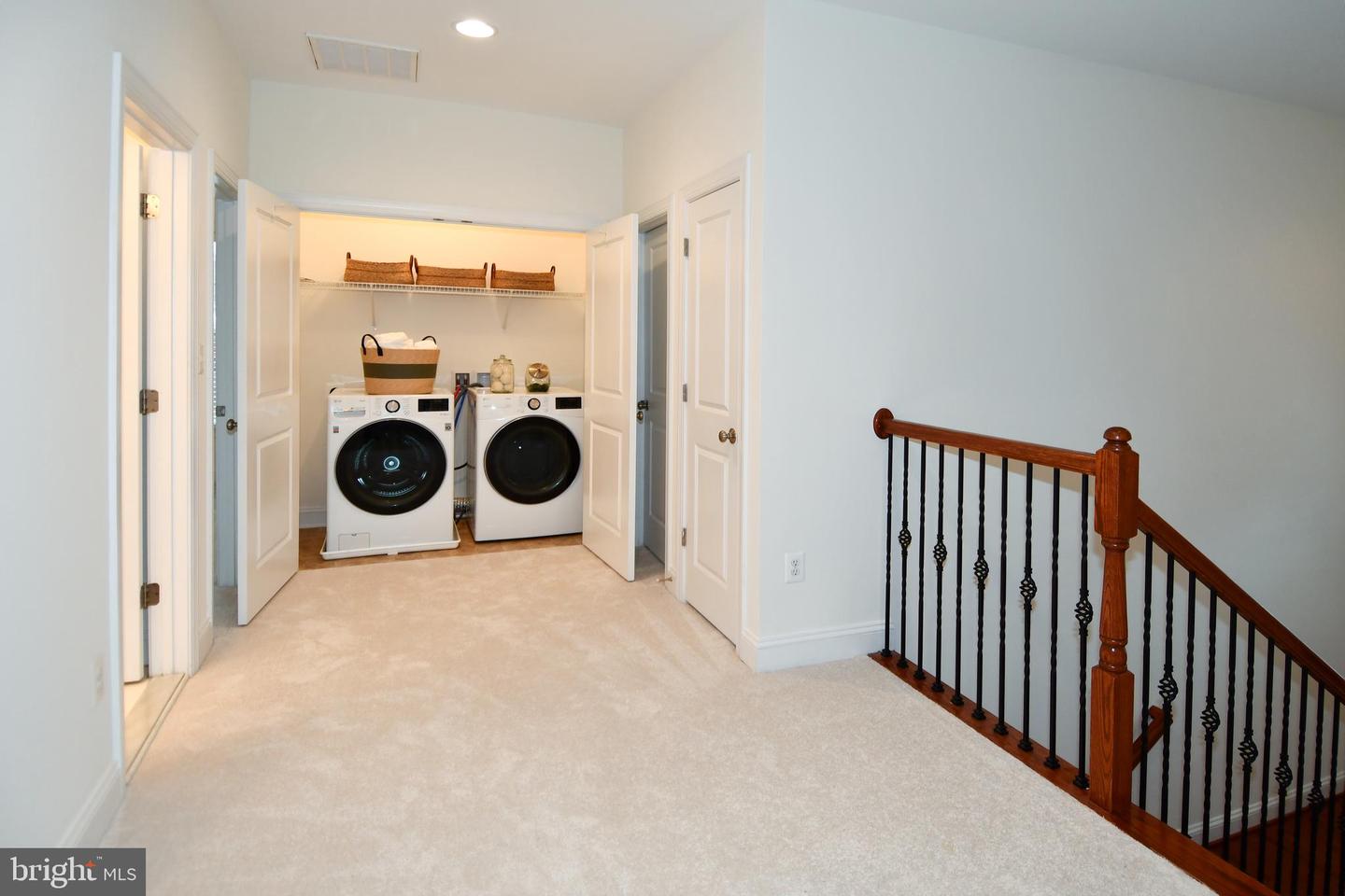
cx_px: 672
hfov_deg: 90.0
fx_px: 672
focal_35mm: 18
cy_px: 448
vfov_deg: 67.4
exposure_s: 1/60
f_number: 4
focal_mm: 12
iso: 450
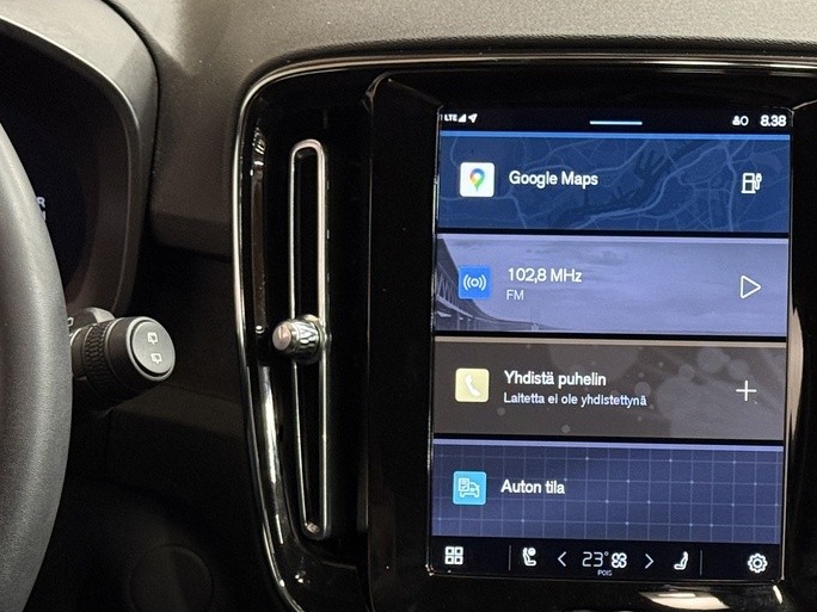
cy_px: 475
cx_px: 651
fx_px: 2384
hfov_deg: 19.3
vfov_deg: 14.6
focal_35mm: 101
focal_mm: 6.76
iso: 320
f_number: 1.78
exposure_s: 1/33
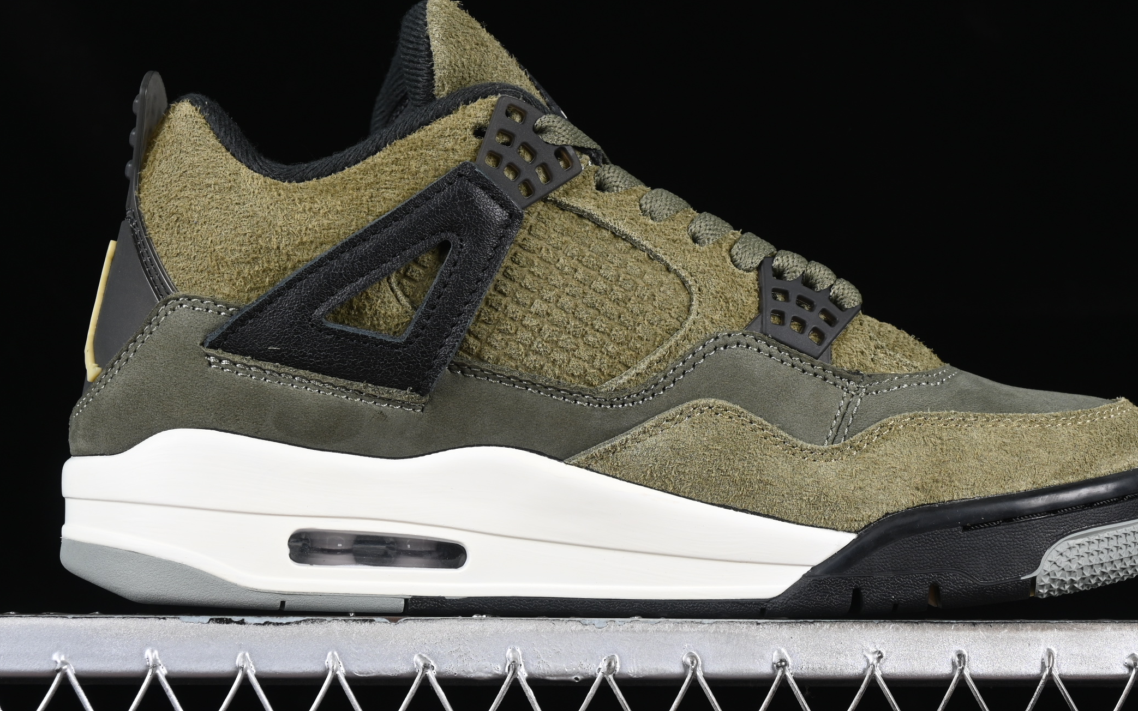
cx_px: 621
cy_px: 315
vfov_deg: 12.8
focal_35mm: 102
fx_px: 3164
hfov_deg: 20.4
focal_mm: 50
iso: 160
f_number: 7.1
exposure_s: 1/80
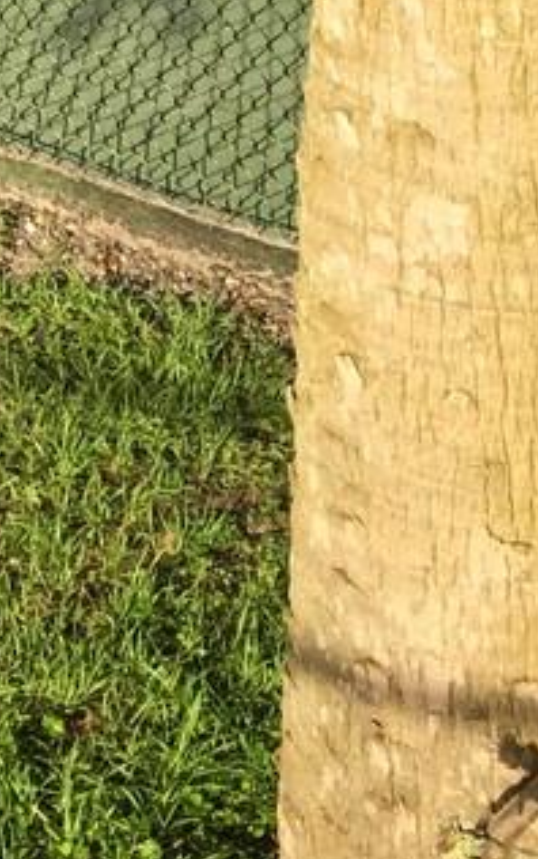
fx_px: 2459
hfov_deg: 11.3
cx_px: -552
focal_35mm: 105
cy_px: -481
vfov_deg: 17.5
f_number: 2.2
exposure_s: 1/573
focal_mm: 4.15
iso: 32
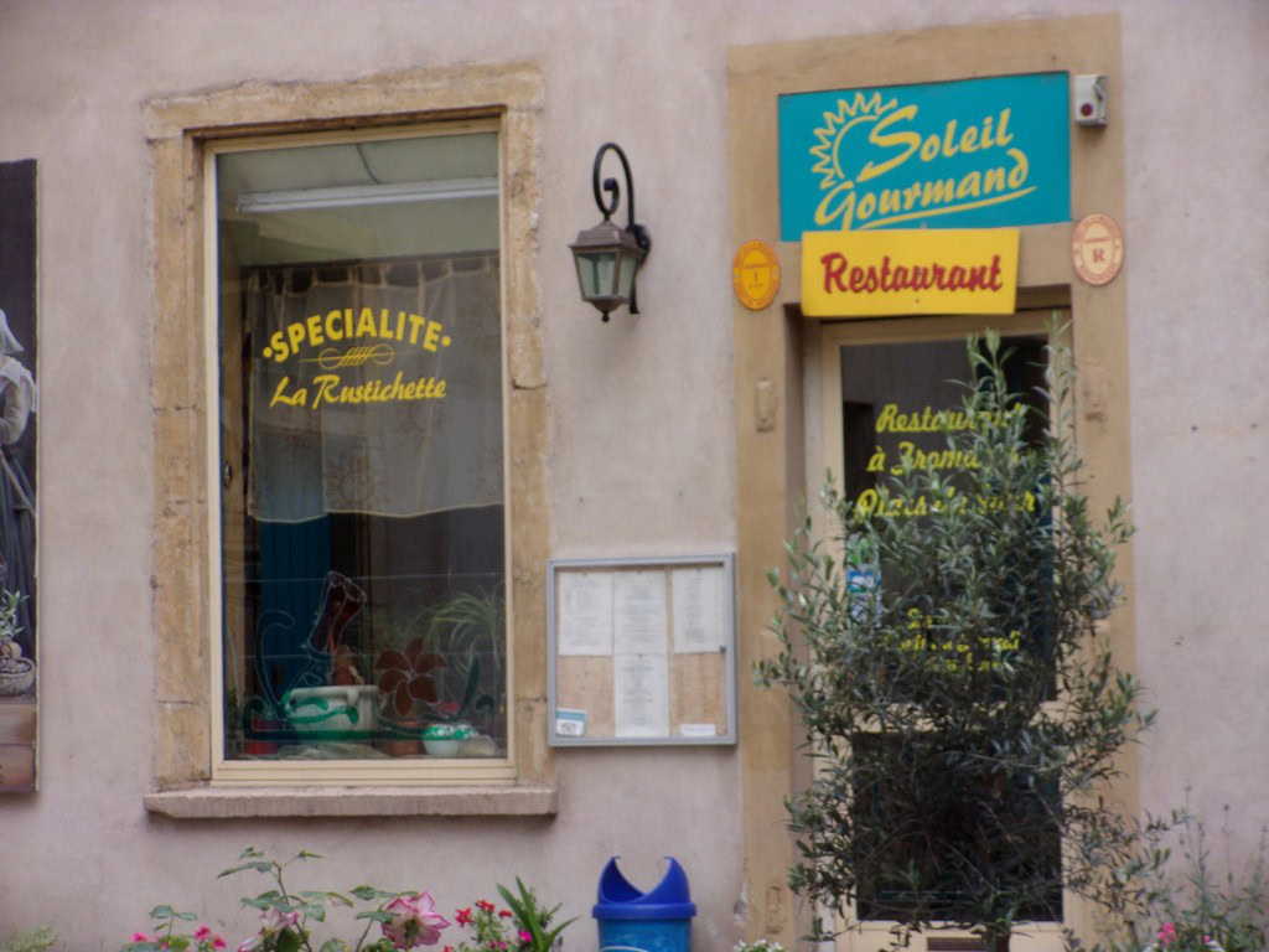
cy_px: 476
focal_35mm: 115
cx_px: 634
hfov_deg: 17.1
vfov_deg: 12.9
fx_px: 4216
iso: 80
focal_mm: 20.6
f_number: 6.2
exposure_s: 1/105
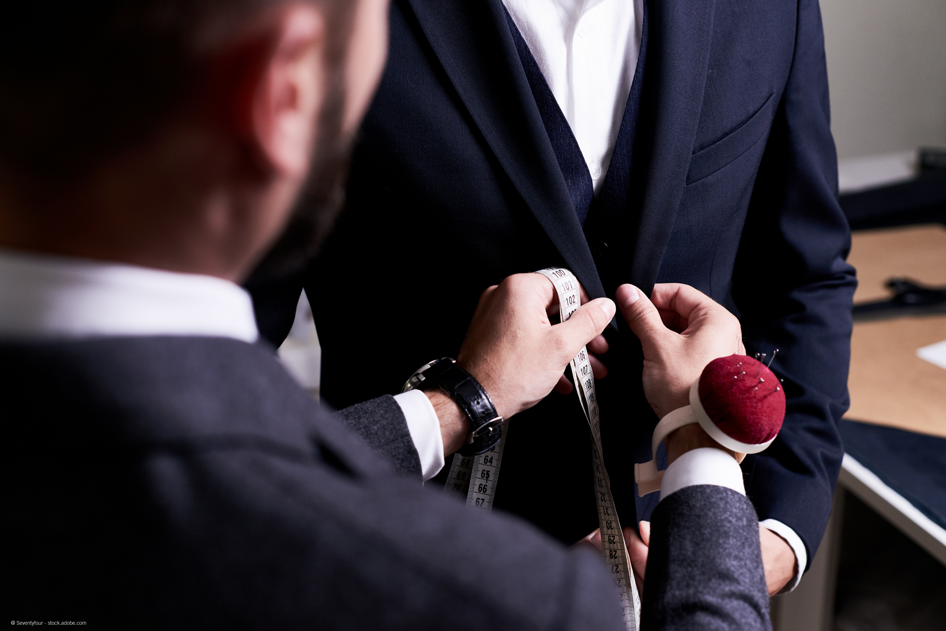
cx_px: 473
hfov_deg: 39.6
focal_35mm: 50
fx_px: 1314
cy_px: 316
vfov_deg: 27.0
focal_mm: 50
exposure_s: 1/80
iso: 400
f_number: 4.5
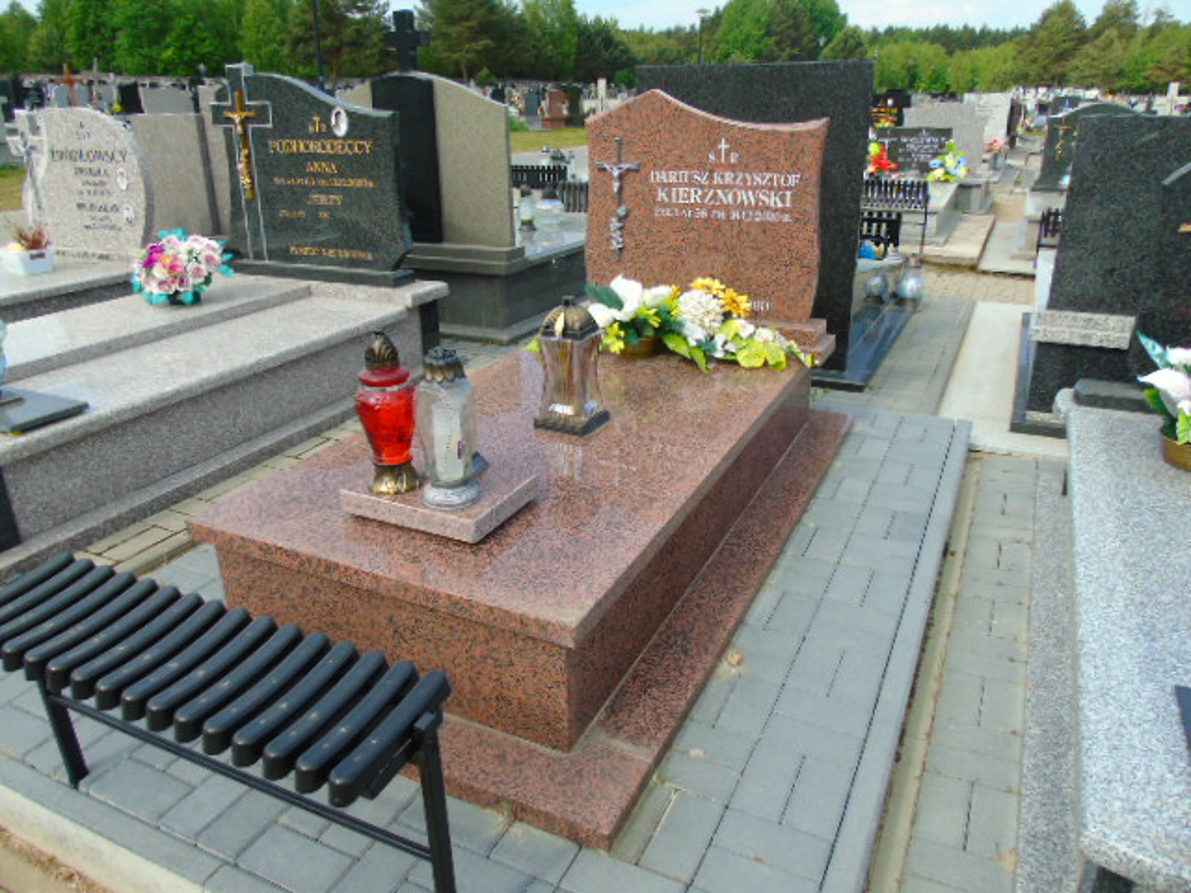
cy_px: 446
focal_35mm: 25
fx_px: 860
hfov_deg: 69.4
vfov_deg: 54.9
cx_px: 596
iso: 80
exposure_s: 1/500
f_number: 3.4
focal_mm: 4.4
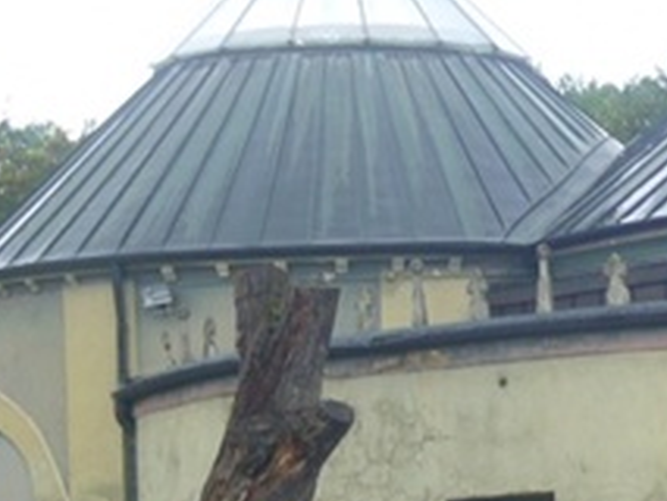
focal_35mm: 239
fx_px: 4608
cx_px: 739
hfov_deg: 8.2
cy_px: 584
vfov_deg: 6.2
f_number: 5.6
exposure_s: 1/80
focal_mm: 16.8
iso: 80
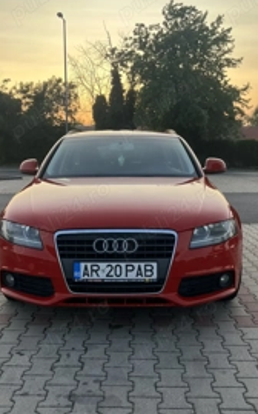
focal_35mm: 41
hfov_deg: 31.2
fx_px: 462
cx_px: 114
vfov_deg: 48.0
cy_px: 245
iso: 50
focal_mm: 5.1
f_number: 1.6
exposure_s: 1/493
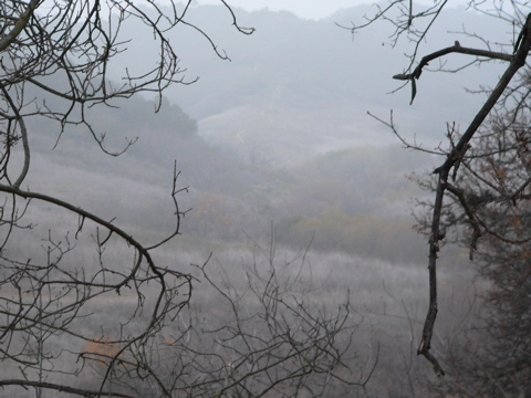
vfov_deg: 11.9
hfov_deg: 15.8
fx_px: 1917
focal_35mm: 125
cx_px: 266
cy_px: 199
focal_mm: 20.8
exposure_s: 1/25
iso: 200
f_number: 2.8
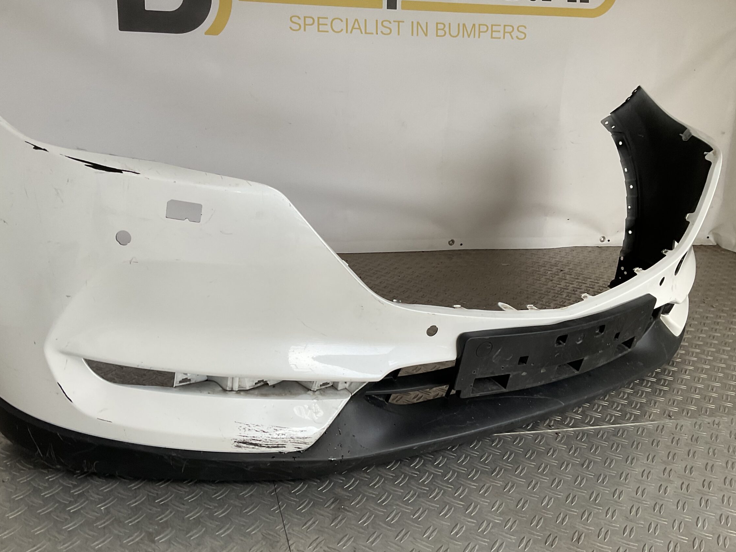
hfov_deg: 55.2
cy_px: 269
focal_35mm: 33
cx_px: 322
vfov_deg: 42.9
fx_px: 702
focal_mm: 3
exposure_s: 1/100
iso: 40
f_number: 1.8
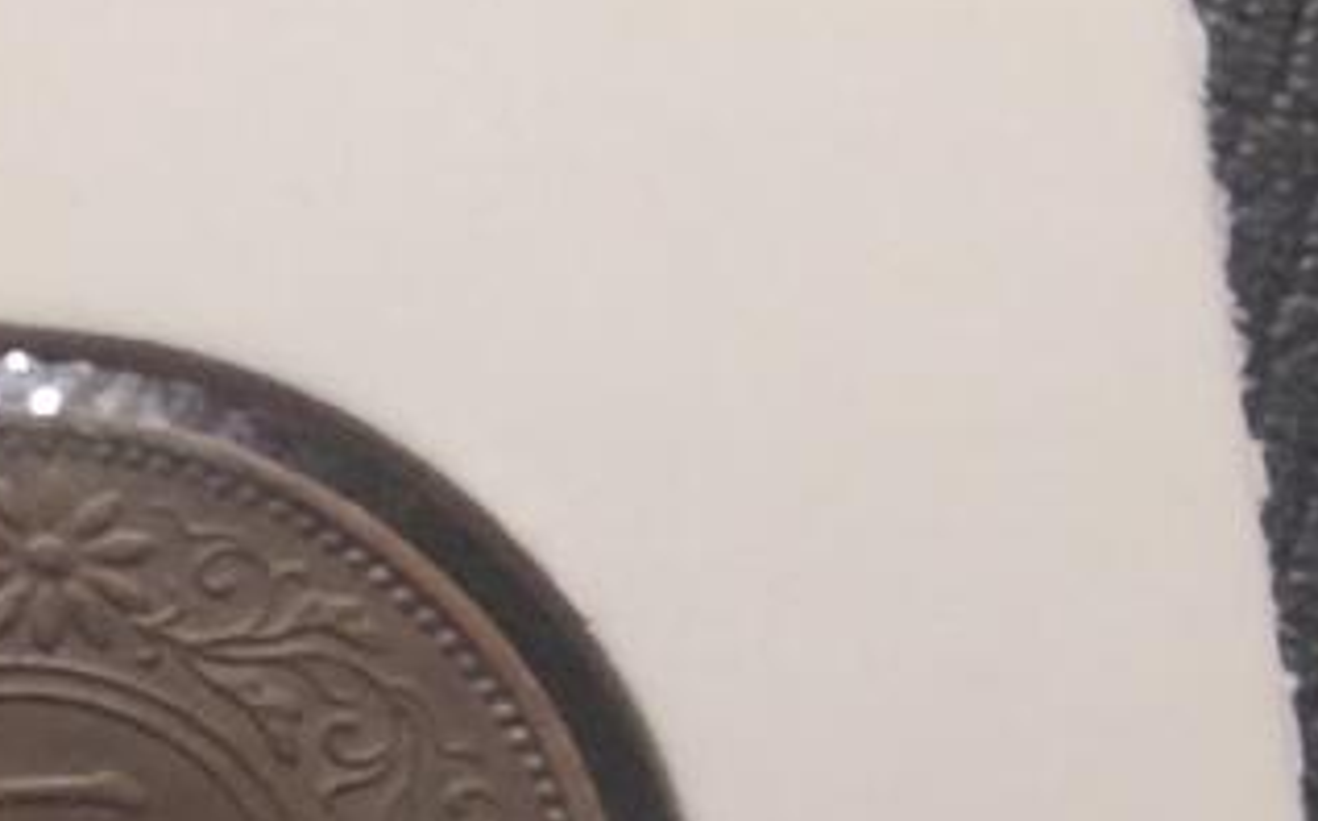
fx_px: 8396
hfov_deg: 8.5
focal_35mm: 234
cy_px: 966
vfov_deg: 5.6
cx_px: -1339
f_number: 2.2
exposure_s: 1/50
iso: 500
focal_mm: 3.42
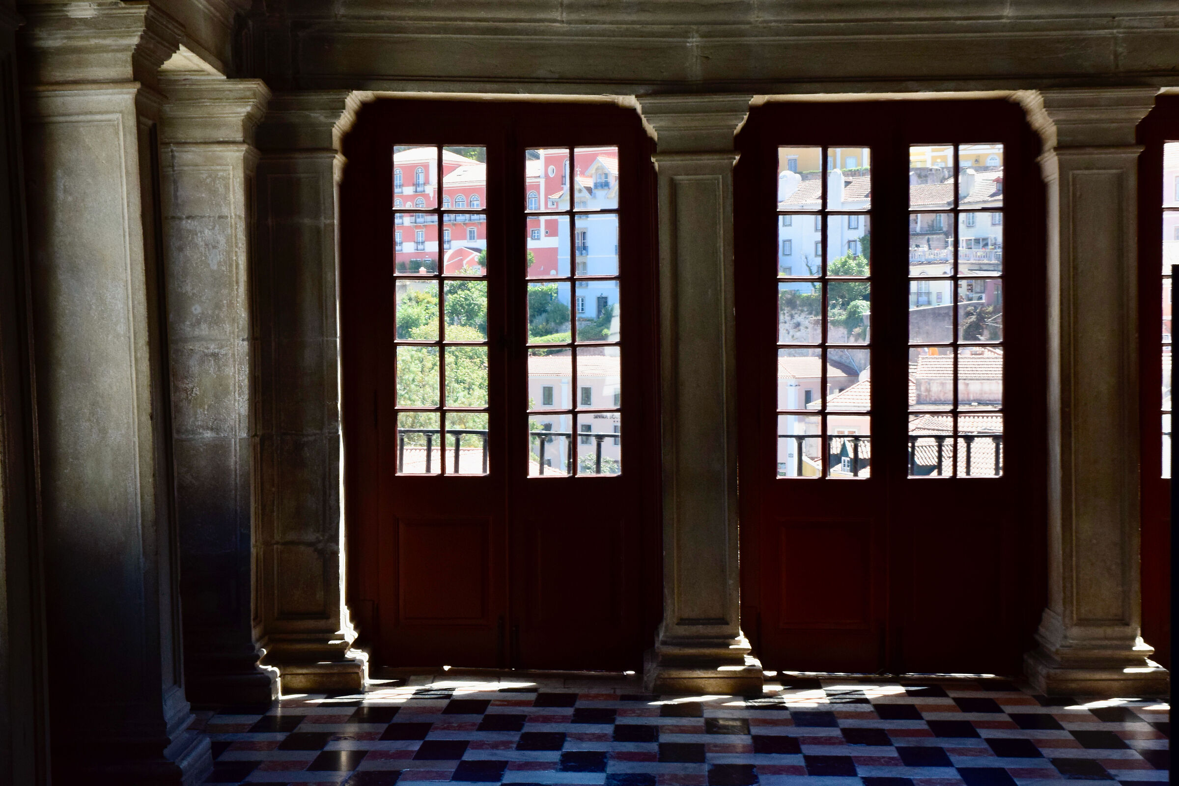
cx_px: 590
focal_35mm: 60
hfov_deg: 33.4
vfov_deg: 22.6
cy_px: 393
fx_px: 1965
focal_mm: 40
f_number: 16
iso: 1000
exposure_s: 1/125
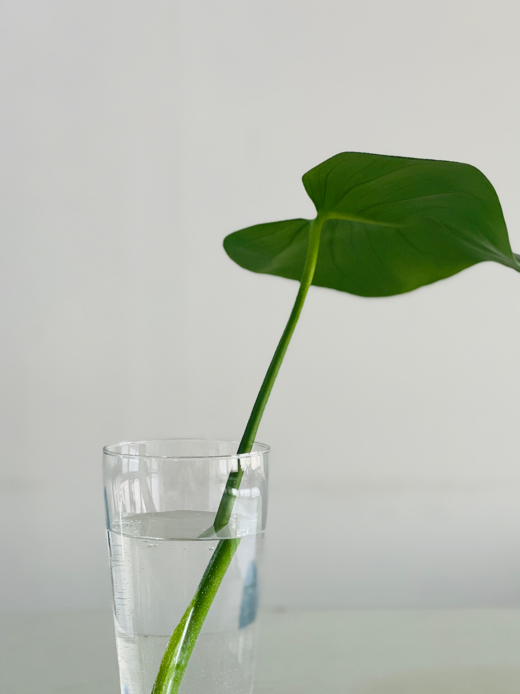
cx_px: 305
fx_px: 1282
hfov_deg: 22.9
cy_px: 406
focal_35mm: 64
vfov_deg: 30.2
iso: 160
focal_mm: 6
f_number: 2
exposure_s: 1/120
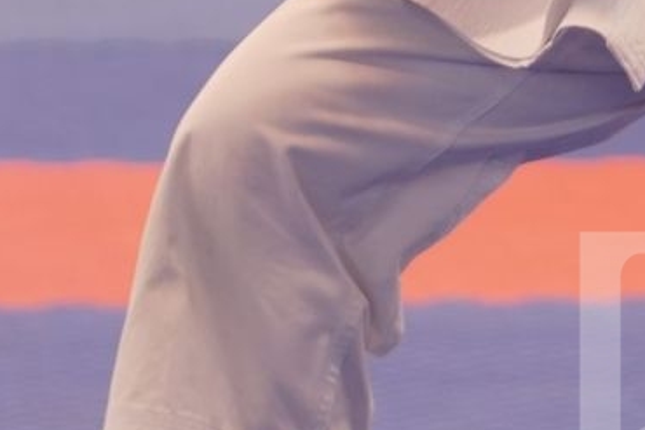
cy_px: -228
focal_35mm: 613
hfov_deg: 3.4
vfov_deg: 2.2
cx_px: 743
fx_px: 10987
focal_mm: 126
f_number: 2.8
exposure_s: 1/500
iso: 1000
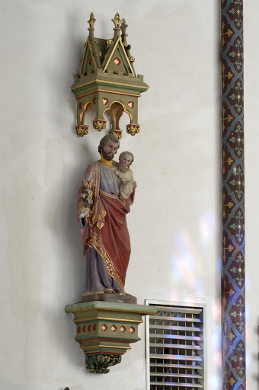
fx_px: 2029
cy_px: 195
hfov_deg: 7.3
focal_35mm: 188
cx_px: 130
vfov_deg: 11.0
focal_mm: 125
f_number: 8
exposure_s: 1/100
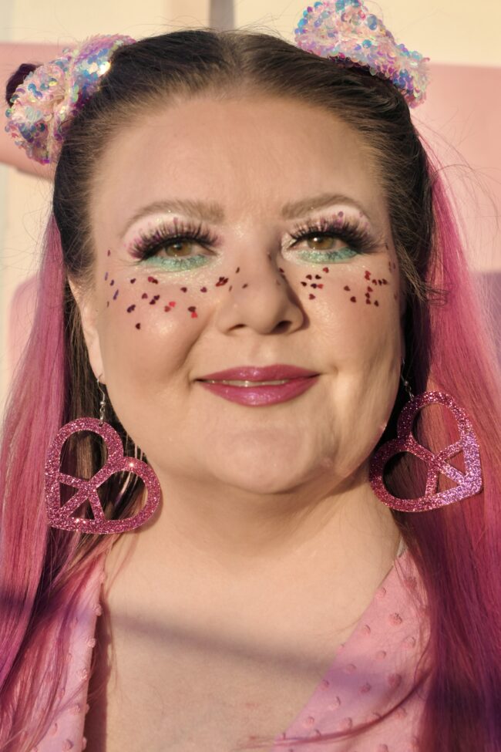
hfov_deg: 26.0
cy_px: 376
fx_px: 1085
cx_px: 250
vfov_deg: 38.2
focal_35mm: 52
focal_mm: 35
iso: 250
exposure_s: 1/1600
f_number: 5
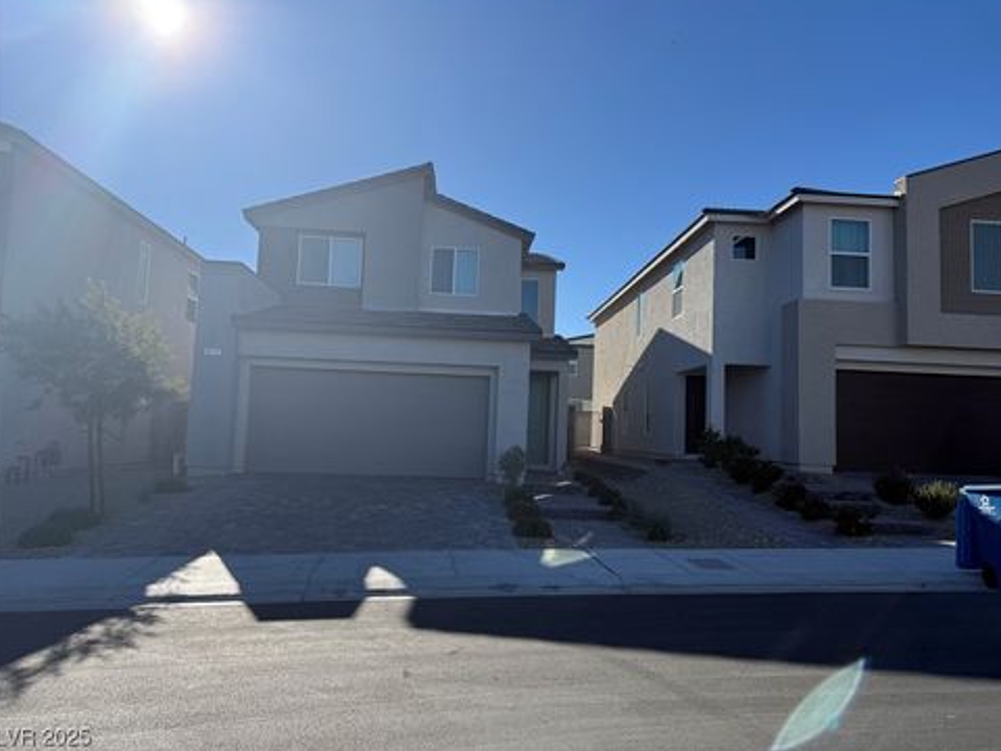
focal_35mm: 25
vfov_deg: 54.9
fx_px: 723
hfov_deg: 69.4
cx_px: 509
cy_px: 368
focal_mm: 6.76
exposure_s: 1/6711
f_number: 1.78
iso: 100
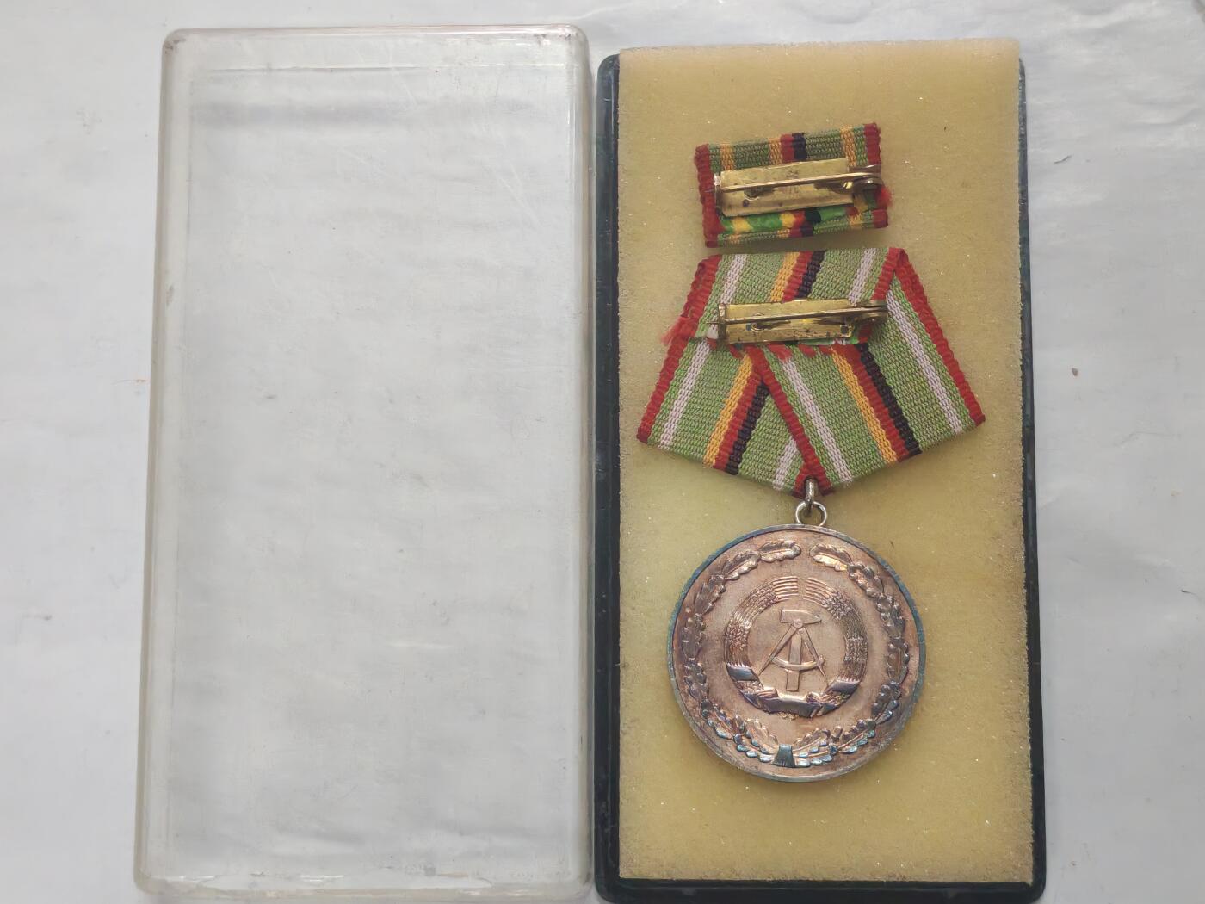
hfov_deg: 28.6
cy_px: 452
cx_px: 602
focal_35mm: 68
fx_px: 2367
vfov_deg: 21.6
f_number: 1.95
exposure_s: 1/50
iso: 800
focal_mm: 5.52
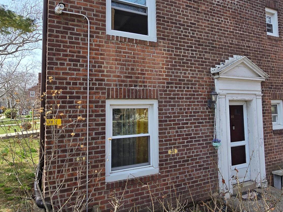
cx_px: 150
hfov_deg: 71.5
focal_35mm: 24
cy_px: 91
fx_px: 196
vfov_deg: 56.6
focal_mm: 2.2
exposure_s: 1/1044
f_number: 2.2
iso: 50
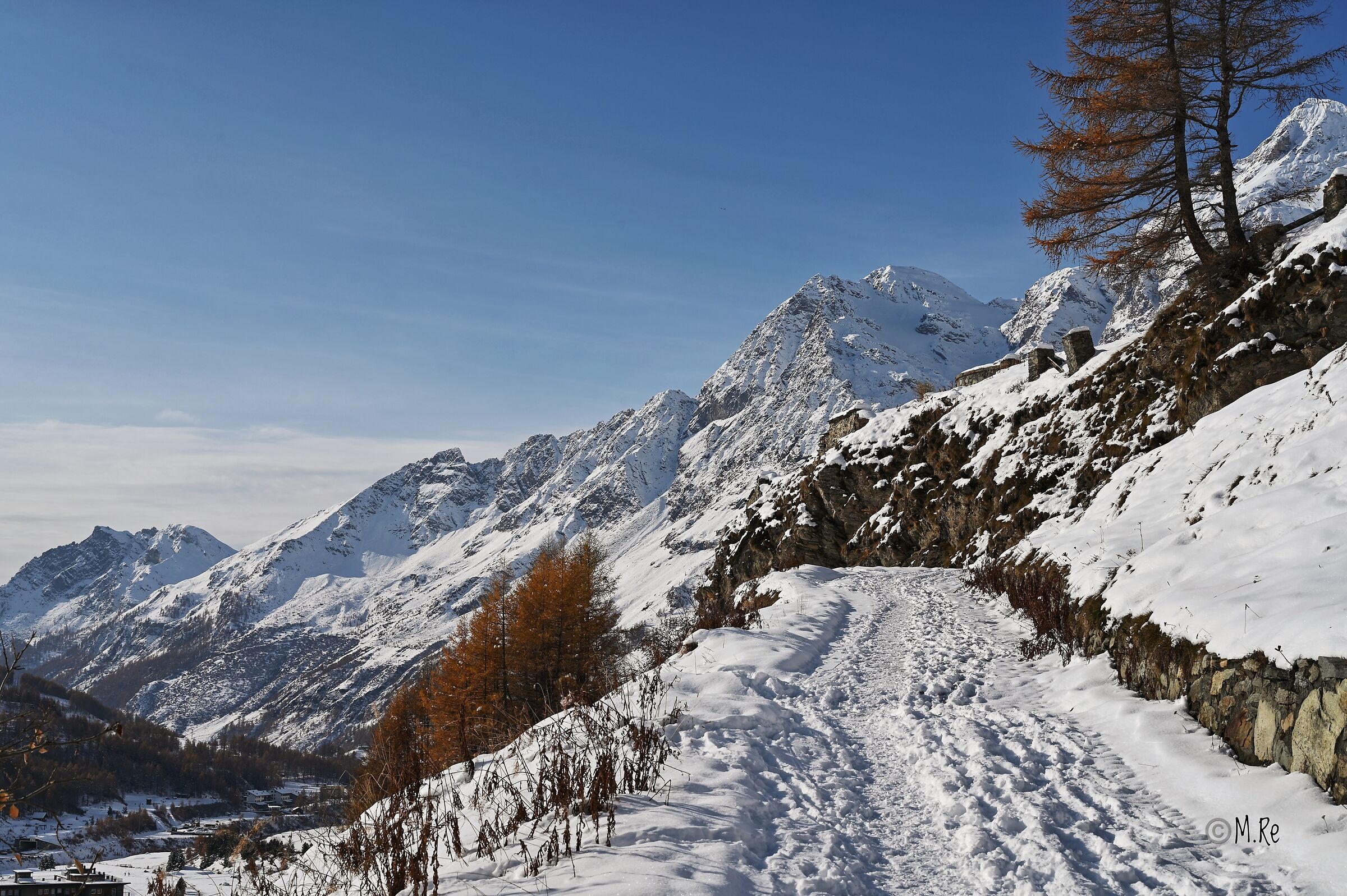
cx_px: 674
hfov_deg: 39.6
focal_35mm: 50
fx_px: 1870
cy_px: 448
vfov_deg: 27.0
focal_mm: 50
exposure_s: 1/640
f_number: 10
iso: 100
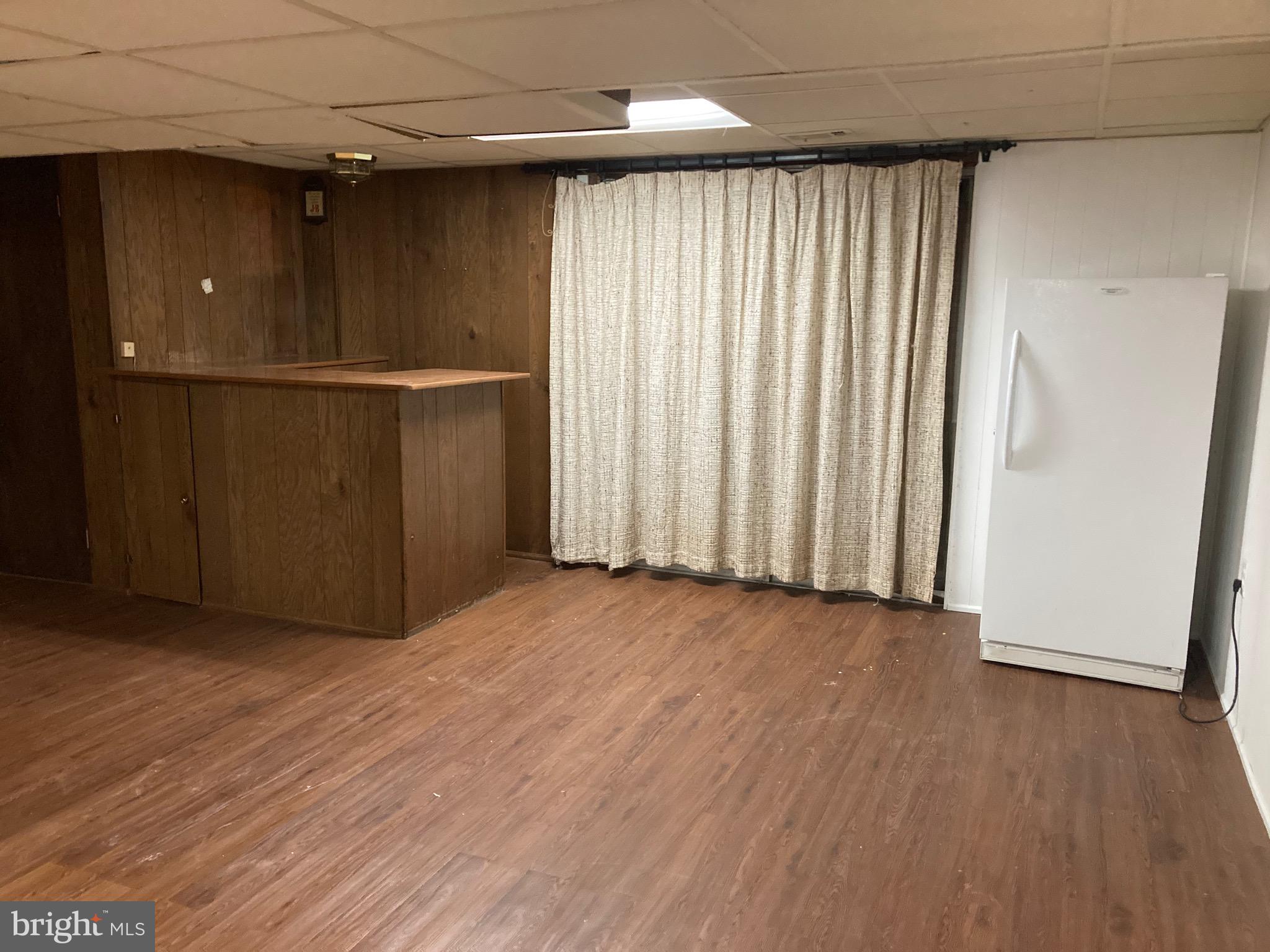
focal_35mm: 28
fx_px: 1027
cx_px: 635
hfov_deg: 63.4
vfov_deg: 49.7
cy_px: 476
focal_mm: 3.99
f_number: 1.8
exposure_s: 1/30
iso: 500
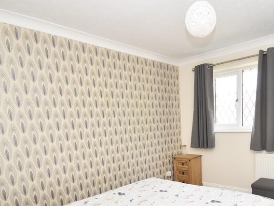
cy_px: 162
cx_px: 176
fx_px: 206
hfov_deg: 66.0
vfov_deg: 50.2
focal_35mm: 26
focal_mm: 10
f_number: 4
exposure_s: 1/125
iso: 800
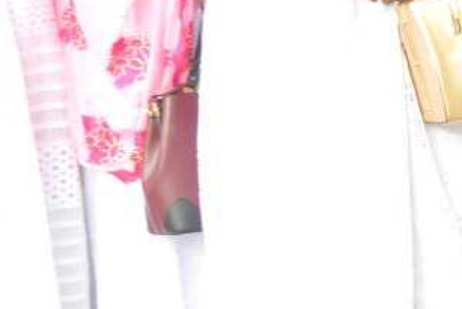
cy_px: -178
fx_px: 2529
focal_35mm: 197
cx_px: 1046
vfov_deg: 6.9
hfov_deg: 9.5
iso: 1600
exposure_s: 1/100
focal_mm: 40
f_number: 11
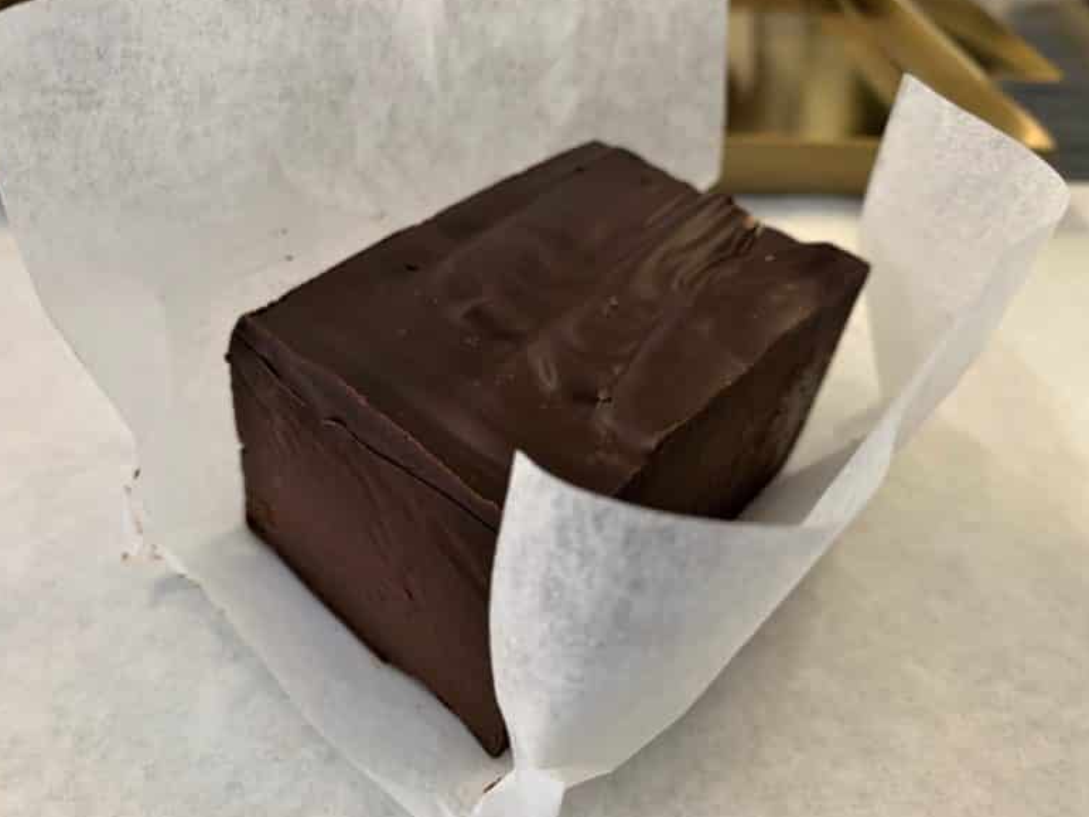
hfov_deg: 65.3
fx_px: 850
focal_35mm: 27
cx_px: 550
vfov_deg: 51.4
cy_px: 414
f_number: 1.8
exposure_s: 1/50
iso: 125
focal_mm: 4.25
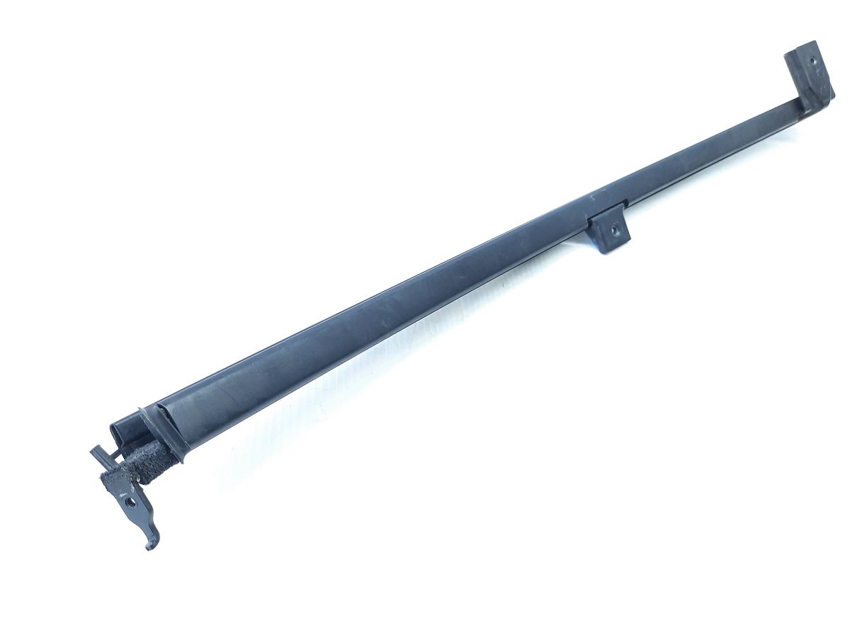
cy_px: 318
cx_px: 425
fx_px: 614
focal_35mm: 25
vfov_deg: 54.9
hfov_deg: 69.4
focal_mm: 4.6
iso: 200
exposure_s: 1/50
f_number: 2
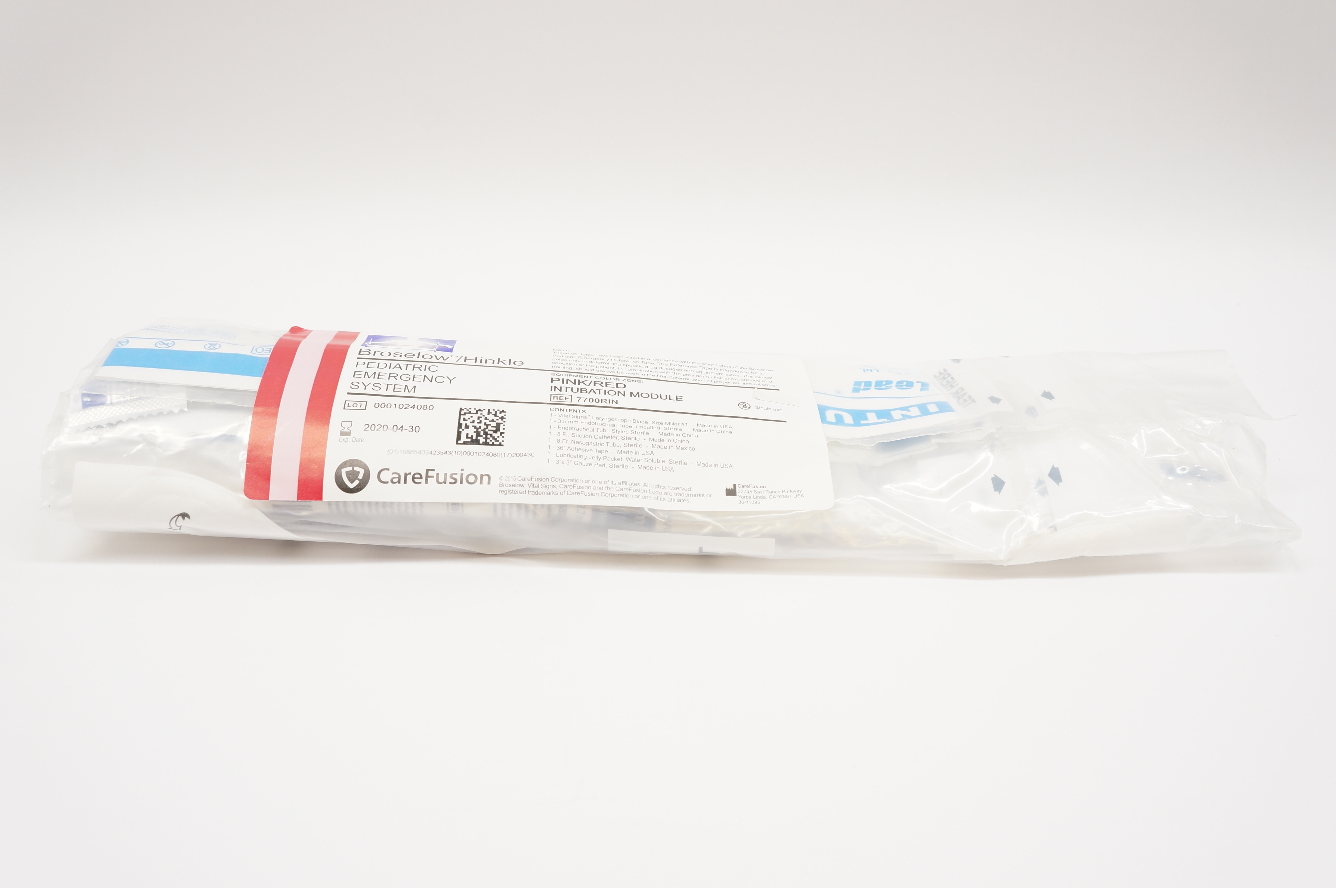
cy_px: 444
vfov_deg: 39.9
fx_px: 1223
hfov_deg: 57.3
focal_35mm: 33
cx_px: 668
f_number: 6.3
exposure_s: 1/50
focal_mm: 22
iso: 400
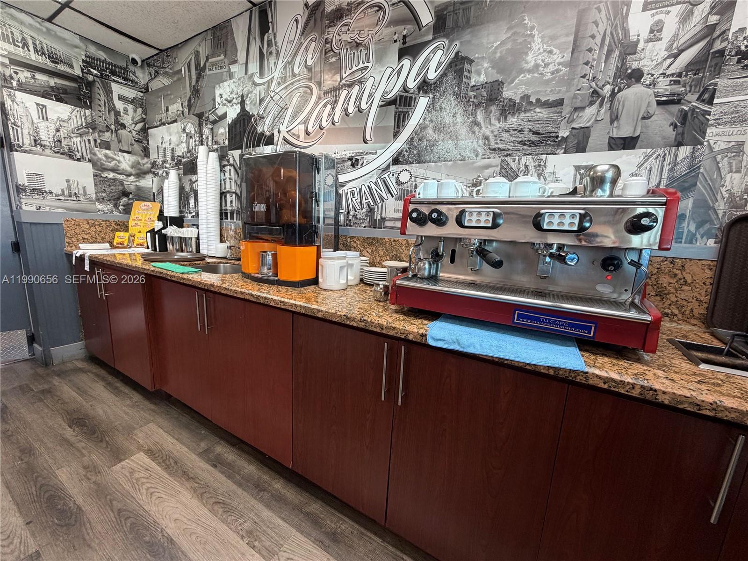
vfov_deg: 85.7
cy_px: 280
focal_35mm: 14
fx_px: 303
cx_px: 374
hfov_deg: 102.1
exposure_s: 1/60
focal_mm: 2.22
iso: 200
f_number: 2.2
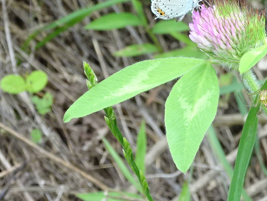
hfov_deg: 10.0
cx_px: 146
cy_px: 32
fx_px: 1520
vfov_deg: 7.5
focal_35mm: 197
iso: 200
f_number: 5
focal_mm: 14.5
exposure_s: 1/100
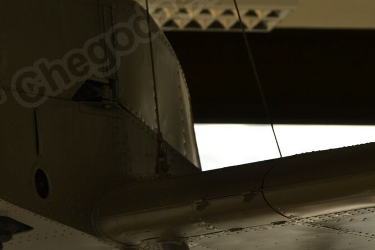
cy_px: 75
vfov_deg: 2.6
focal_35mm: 525
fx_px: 5467
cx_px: 54
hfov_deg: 3.9
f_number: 7.1
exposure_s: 1/200
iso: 100
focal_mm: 185
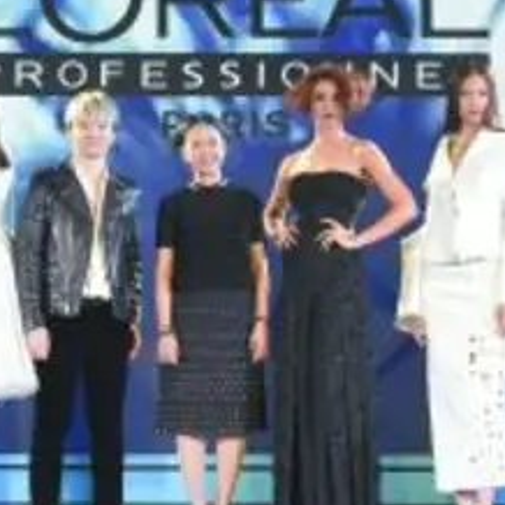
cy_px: 248
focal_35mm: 158
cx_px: 148
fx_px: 2608
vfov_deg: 11.1
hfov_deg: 11.0
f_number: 4
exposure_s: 1/160
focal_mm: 52
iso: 800
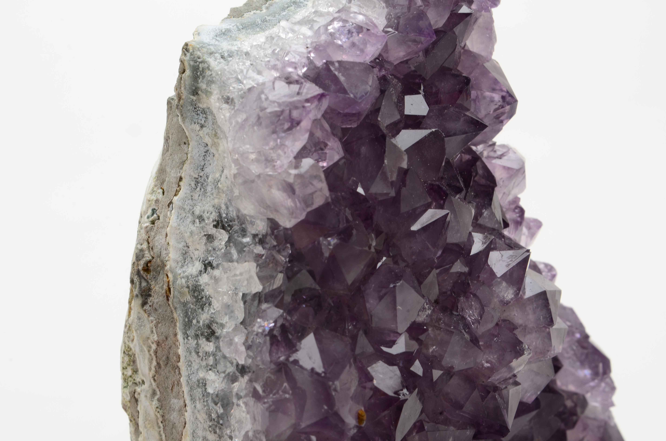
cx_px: 333
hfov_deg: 24.7
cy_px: 220
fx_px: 1523
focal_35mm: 82
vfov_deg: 16.5
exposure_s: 1/160
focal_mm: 55
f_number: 22
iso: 100
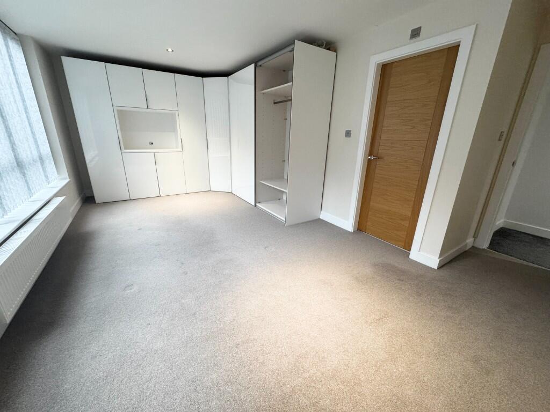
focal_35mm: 14
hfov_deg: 102.1
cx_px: 275
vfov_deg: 85.7
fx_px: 222
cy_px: 206
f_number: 2.2
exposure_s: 1/60
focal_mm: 2.22
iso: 400
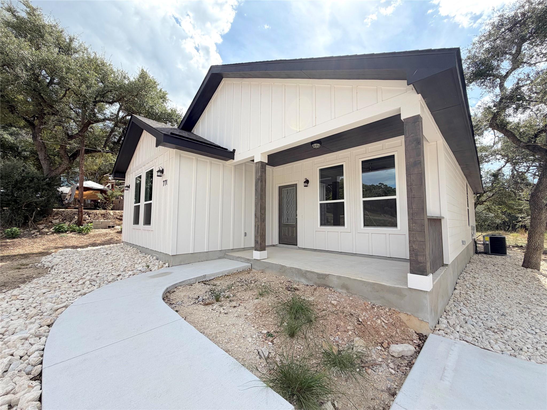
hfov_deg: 102.1
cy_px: 205
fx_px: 221
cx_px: 274
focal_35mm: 14
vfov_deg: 85.7
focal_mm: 2.22
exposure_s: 1/888
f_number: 2.2
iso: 32
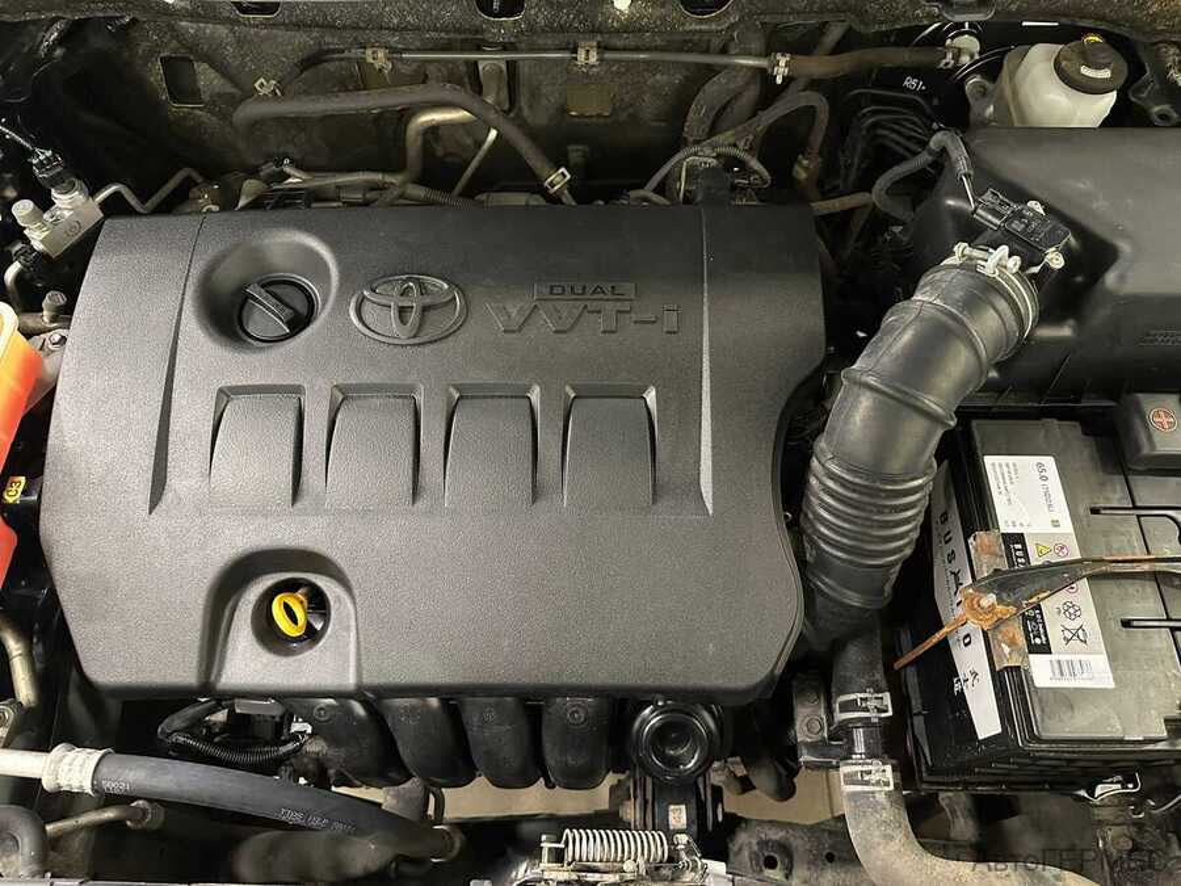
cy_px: 443
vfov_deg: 56.8
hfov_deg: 71.6
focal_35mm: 24
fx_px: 819
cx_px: 590
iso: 1000
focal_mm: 6.86
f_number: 1.78
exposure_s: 1/33
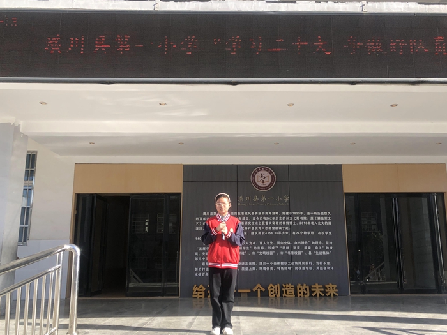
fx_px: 413
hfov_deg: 56.7
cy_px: 174
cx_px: 241
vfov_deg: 44.2
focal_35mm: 32
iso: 20
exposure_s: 1/615
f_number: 1.8
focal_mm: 4
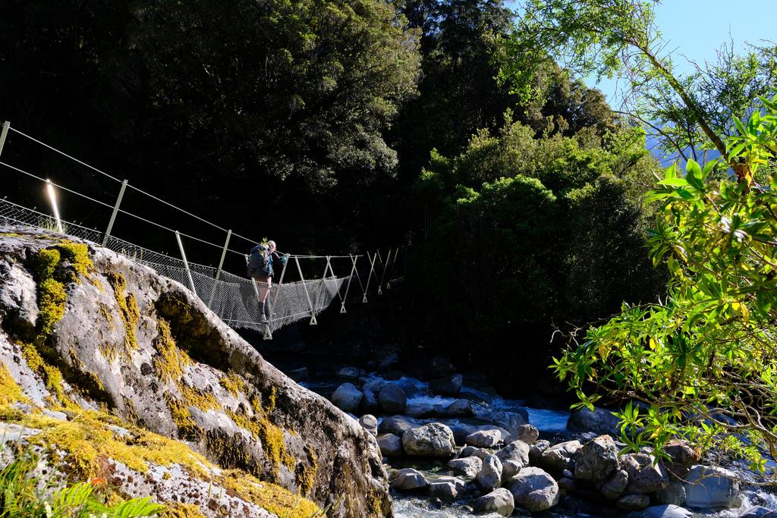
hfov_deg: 54.4
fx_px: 755
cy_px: 259
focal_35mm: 35
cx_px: 388
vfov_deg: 37.9
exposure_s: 1/350
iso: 640
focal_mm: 23
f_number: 8
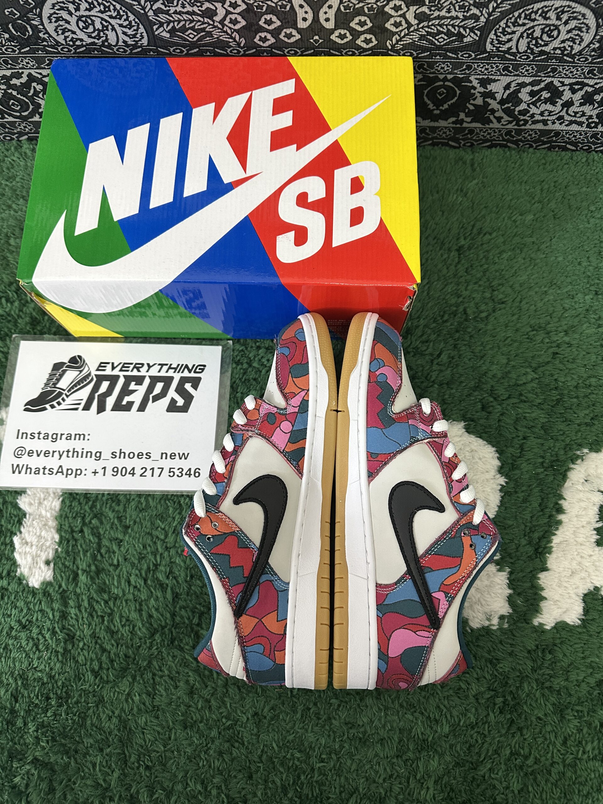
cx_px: 302
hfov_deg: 56.8
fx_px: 557
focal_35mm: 24
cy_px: 402
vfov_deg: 71.6
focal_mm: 6.86
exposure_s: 1/50
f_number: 1.78
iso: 320
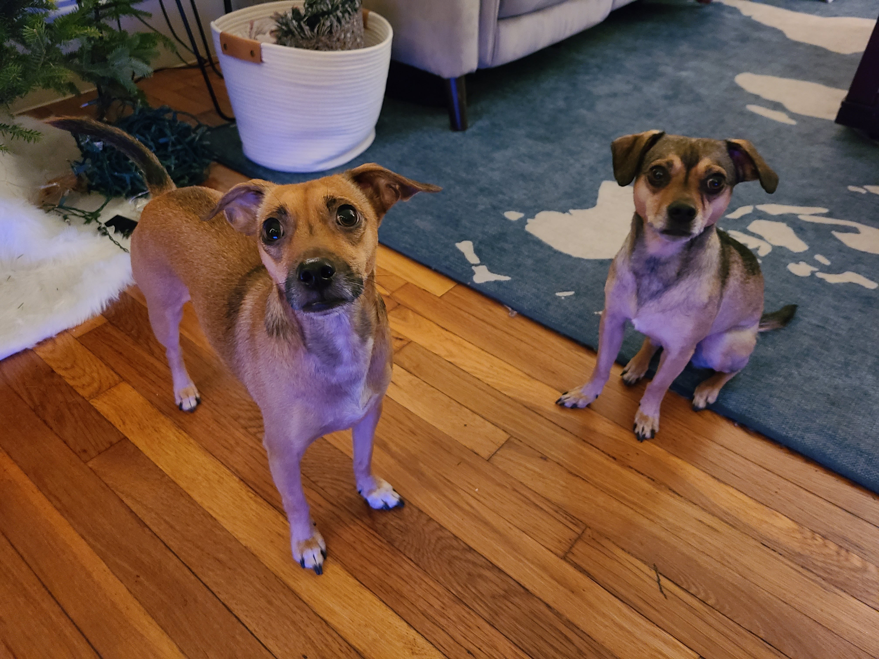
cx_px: 440
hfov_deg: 67.3
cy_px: 330
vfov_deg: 53.1
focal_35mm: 26
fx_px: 660
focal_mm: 5.4
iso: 800
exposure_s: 1/24
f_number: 1.8
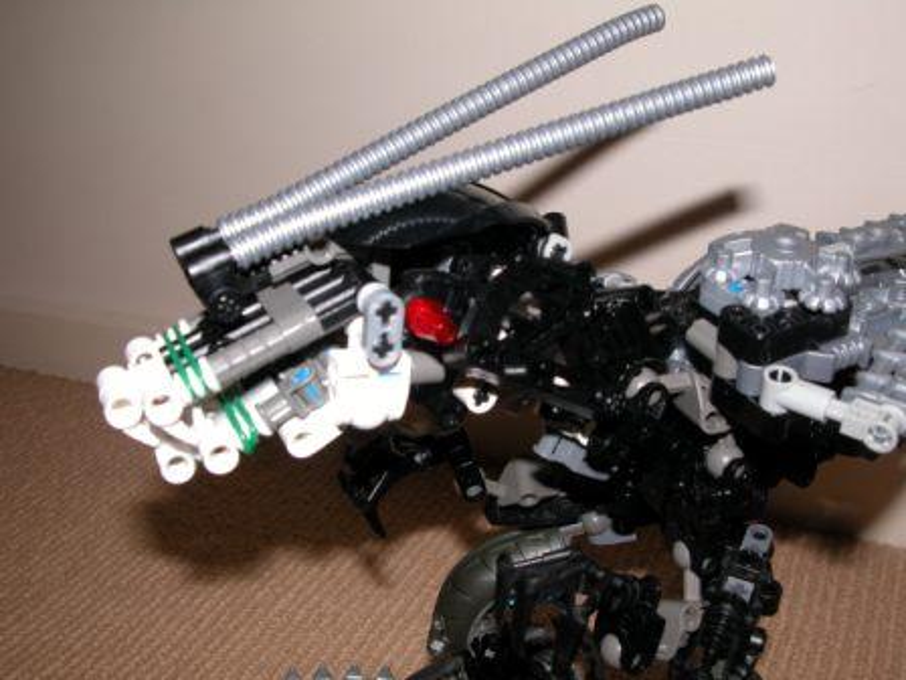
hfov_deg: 52.6
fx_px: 916
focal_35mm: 35
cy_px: 340
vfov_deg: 40.7
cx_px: 453
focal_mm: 9.2
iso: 100
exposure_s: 1/60
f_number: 5
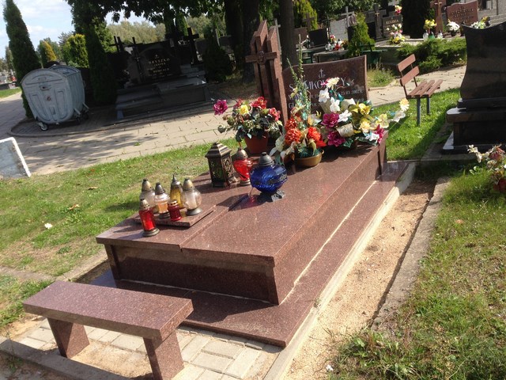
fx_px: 482
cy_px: 190
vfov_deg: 42.9
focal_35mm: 33
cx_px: 253
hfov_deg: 55.4
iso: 50
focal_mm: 4.12
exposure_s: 1/903
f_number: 2.4
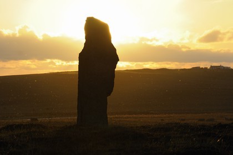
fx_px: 1165
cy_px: 78
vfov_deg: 7.6
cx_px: 116
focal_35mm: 180
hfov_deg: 11.4
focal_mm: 180
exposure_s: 1/160
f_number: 13
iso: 400
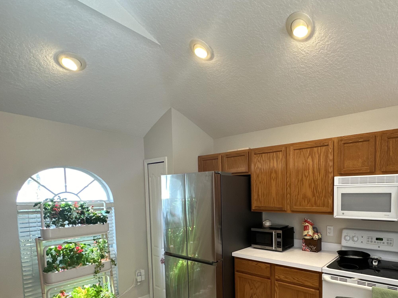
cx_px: 273
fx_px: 241
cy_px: 210
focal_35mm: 21
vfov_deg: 61.1
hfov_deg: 75.9
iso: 160
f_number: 2.2
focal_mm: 2.22
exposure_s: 1/60
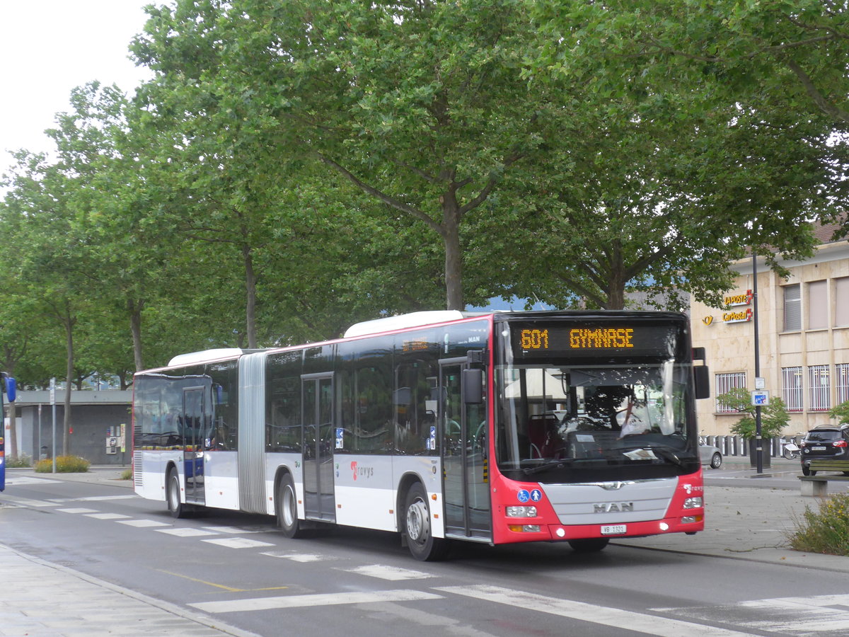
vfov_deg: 19.9
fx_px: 1815
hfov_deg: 26.3
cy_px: 318
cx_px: 424
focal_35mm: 74
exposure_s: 1/160
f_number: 4.2
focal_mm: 15
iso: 250
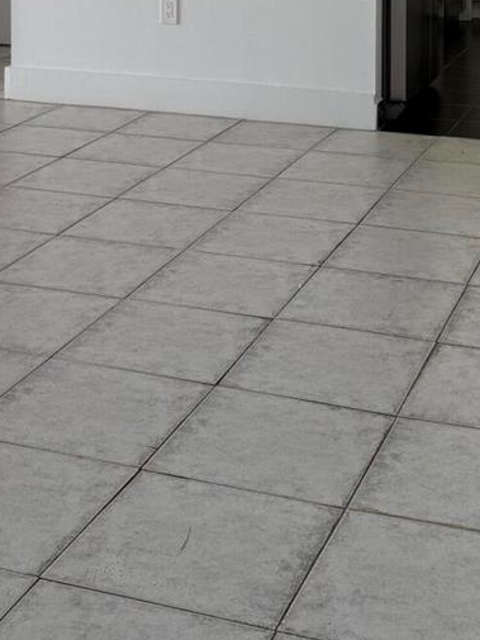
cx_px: 247
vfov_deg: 24.9
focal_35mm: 73
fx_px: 1349
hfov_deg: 20.2
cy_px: -53
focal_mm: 6.76
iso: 64
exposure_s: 1/233
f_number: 1.78
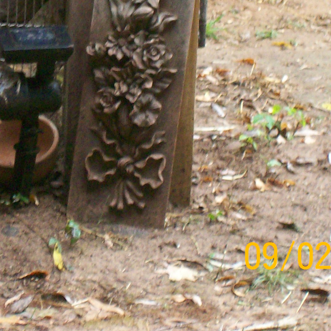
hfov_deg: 6.8
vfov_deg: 6.8
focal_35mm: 258
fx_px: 2791
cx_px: 17
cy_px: 3
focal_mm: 18
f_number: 4.8
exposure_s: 1/39.5
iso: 160
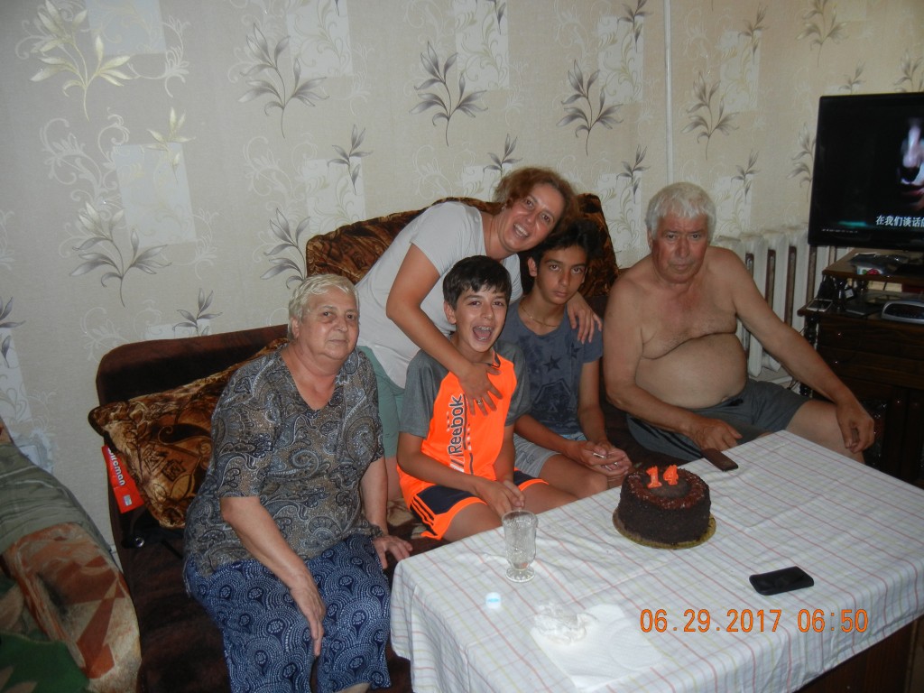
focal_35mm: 30
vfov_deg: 46.8
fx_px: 801
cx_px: 462
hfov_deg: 60.0
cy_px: 346
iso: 200
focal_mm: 5.4
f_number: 3.5
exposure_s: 1/30
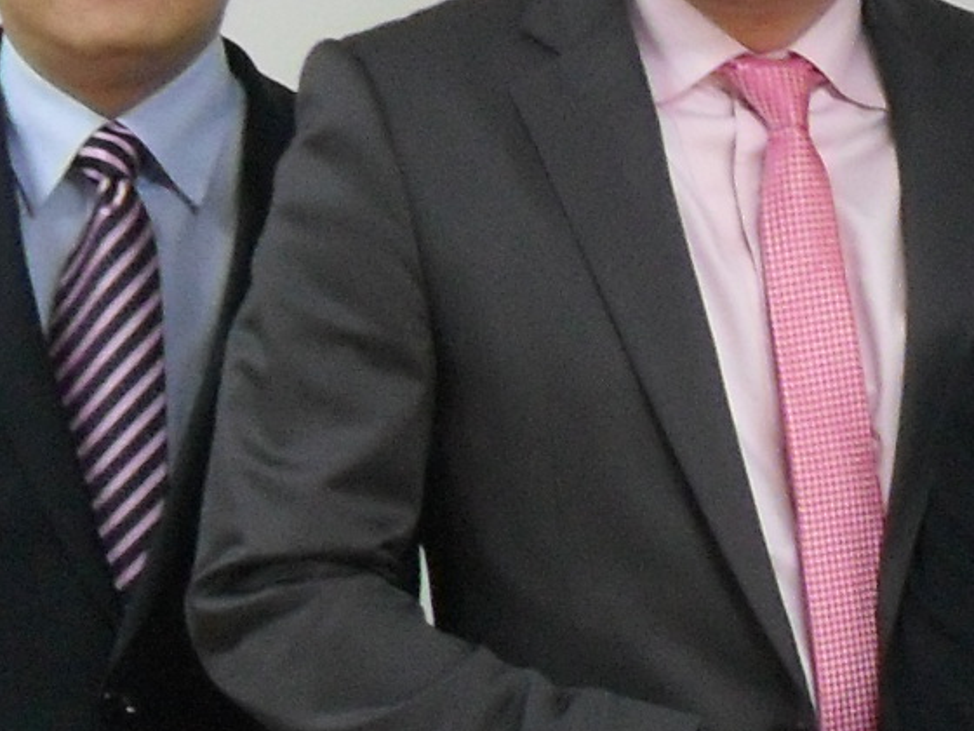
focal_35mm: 162
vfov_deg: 9.1
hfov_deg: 11.1
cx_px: 1934
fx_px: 4558
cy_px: 104
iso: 200
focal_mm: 6.2
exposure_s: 1/30
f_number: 2.8
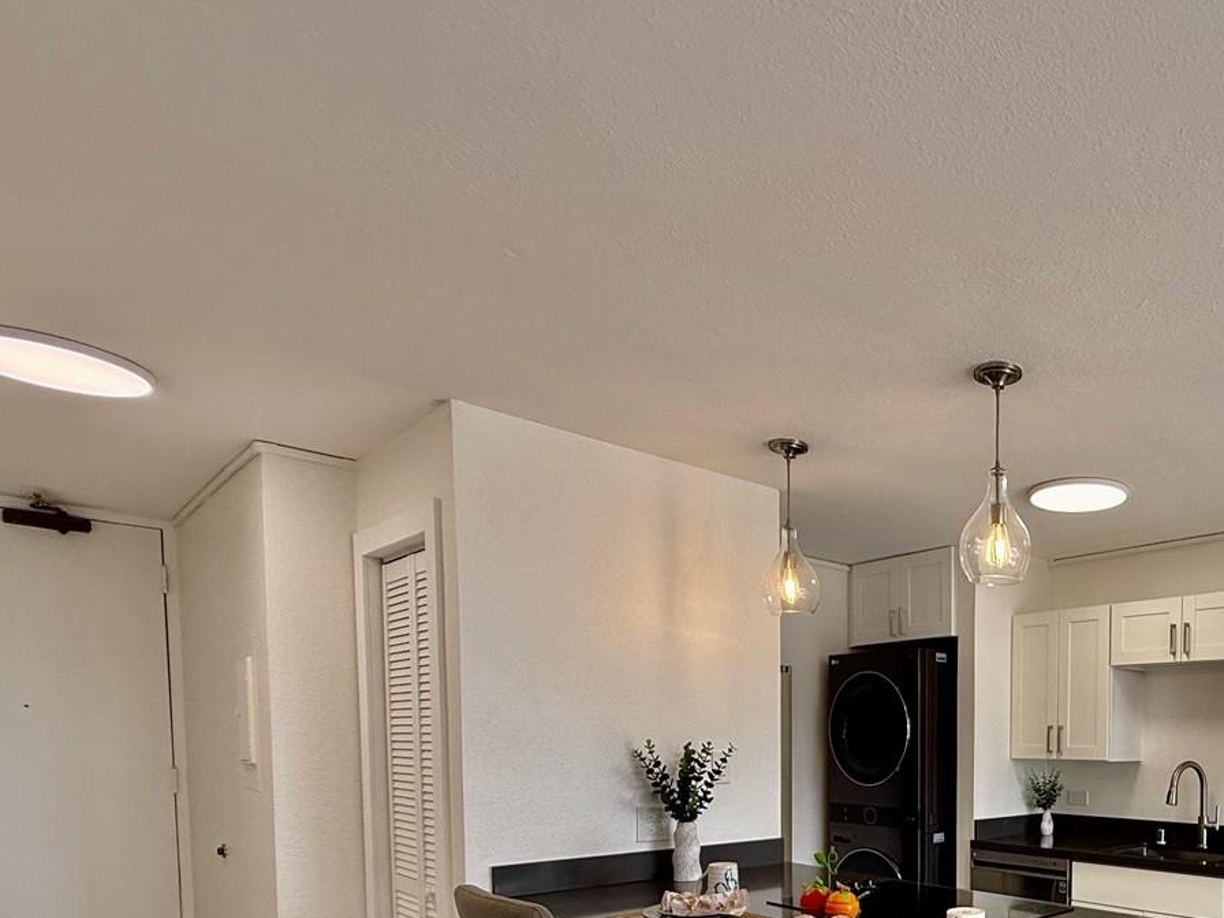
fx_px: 884
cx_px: 990
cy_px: 791
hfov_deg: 63.1
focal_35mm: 25
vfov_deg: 50.0
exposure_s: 1/155
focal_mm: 2.22
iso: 50
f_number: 2.2
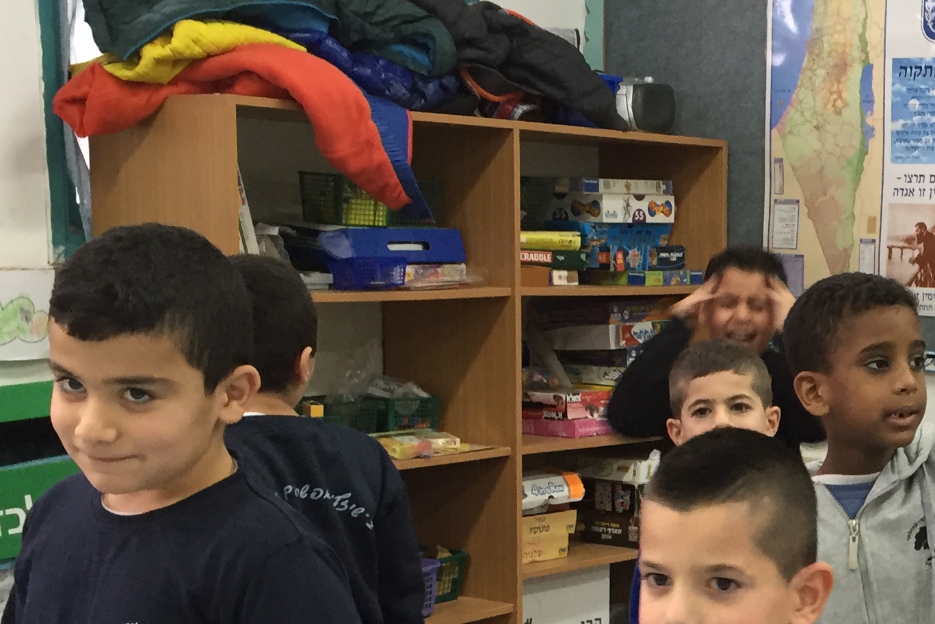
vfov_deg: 18.6
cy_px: 578
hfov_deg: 27.0
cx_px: 867
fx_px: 1870
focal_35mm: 72
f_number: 2.2
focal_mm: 4.15
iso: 125
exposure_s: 1/33
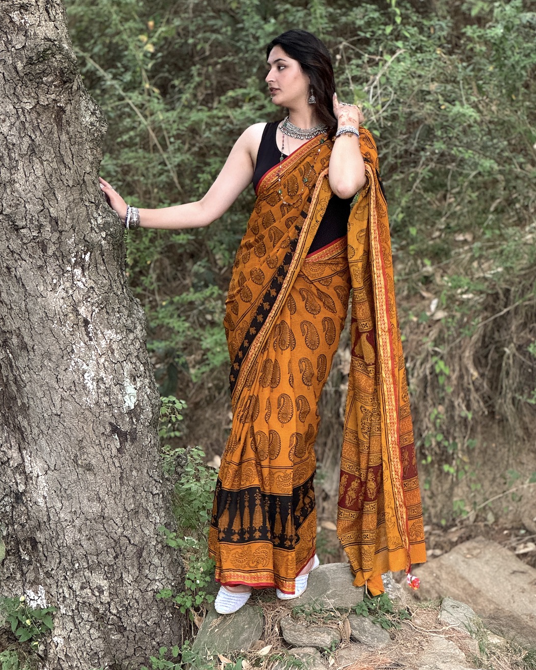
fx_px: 1606
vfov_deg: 23.6
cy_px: 342
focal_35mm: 81
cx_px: 267
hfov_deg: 18.9
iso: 400
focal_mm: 9
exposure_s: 1/60
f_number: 2.8
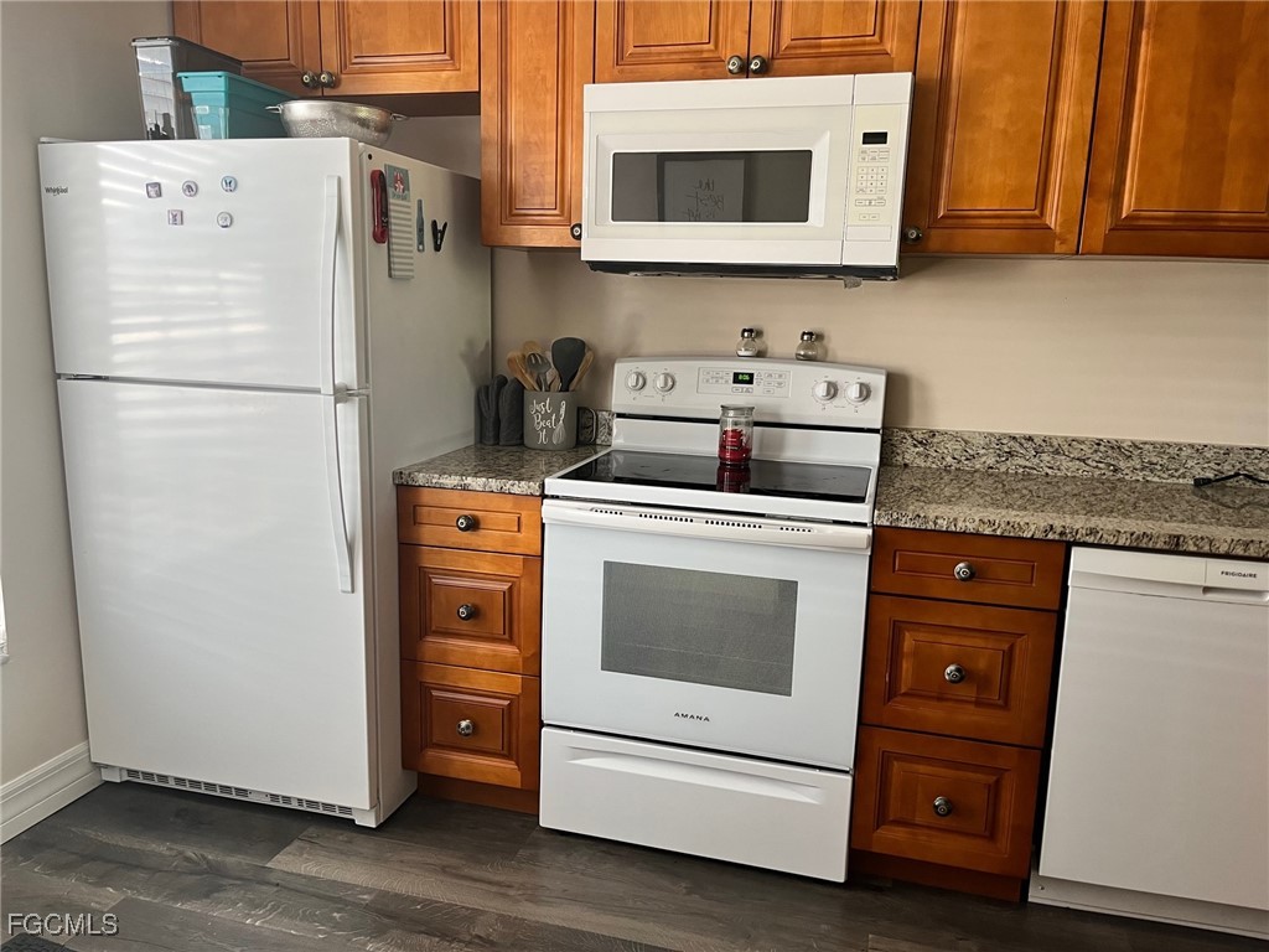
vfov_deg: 53.1
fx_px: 953
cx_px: 634
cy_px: 476
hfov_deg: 67.3
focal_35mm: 26
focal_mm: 5.1
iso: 125
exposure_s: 1/90
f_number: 1.6
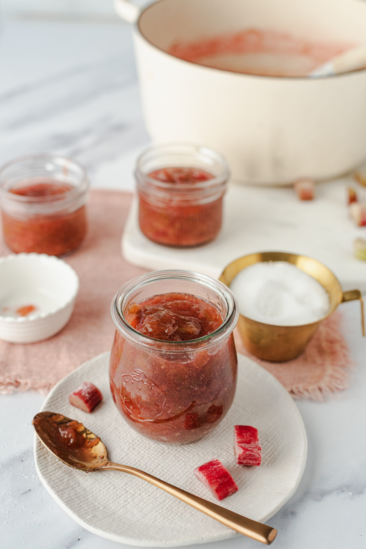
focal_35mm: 50
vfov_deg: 39.6
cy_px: 274
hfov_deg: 27.0
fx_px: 762
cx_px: 183
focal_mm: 50
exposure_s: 1/400
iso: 250
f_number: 4.5
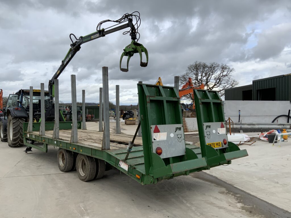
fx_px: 244
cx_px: 146
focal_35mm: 29
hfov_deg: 61.7
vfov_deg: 48.2
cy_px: 109
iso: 16
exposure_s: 1/929
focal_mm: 3
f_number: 1.8
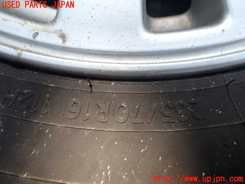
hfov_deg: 60.0
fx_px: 212
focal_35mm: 30
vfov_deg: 46.8
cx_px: 122
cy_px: 92
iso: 100
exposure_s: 1/400
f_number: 3.2
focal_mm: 5.4
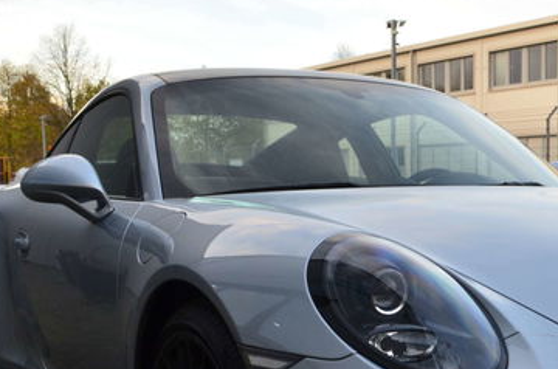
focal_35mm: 64
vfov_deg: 20.6
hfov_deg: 30.8
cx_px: 436
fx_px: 989
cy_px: 346
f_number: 9
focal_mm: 20
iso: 400
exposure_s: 1/40
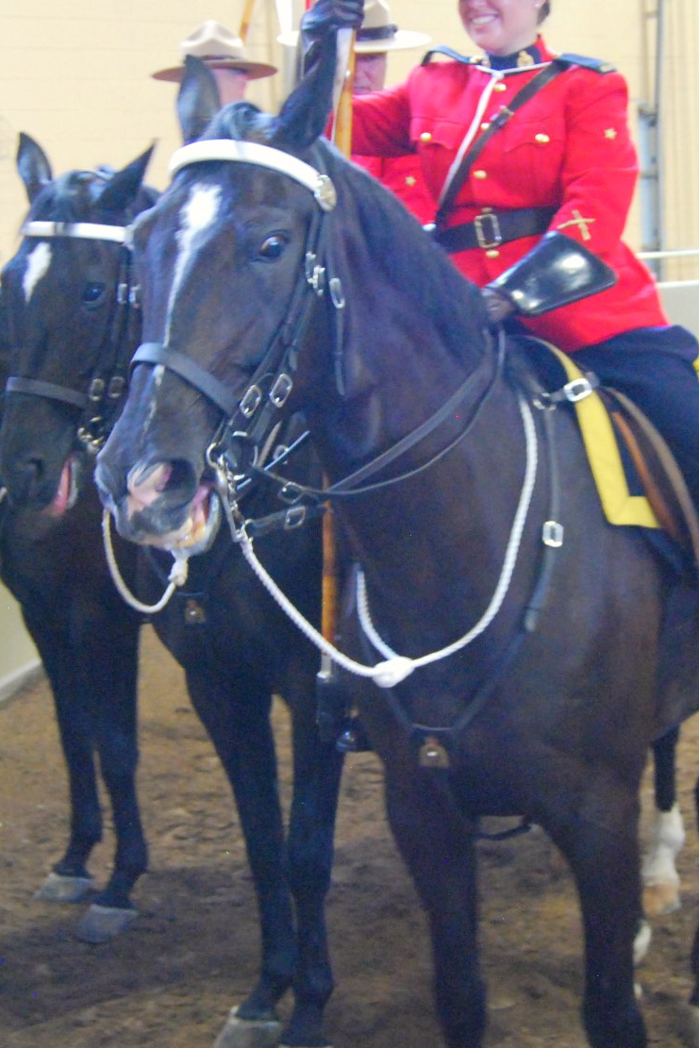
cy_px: 463
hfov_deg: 31.1
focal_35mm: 43
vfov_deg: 45.3
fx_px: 1252
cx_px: 422
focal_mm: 22
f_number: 3.8
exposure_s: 1/30
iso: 1600
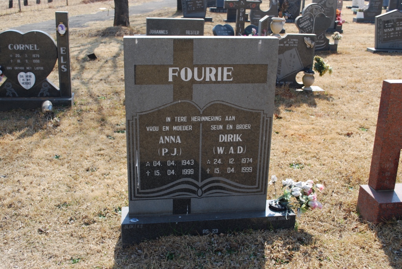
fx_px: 436
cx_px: 201
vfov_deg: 34.3
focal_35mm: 39
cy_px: 134
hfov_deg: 49.5
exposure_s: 1/160
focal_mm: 26
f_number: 6.3
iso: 100
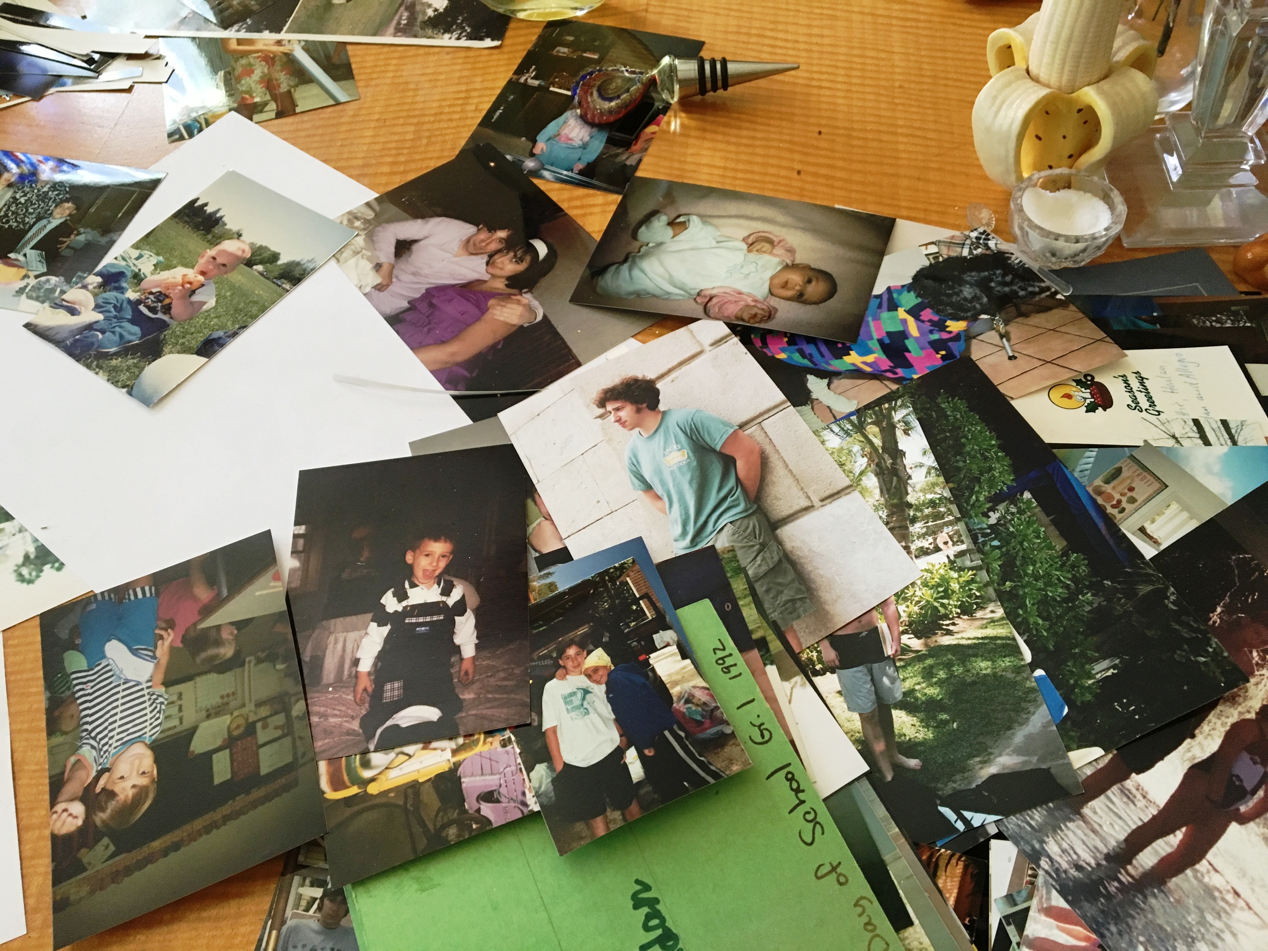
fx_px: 1062
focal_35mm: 29
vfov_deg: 48.2
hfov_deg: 61.7
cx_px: 634
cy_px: 476
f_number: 2.2
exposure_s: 1/30
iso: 125
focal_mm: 4.15
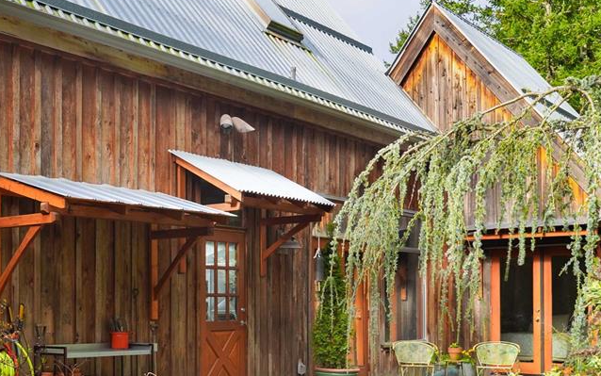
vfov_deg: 26.0
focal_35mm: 49
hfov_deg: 40.5
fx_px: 803
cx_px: 200
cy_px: 292
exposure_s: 1/640
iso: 320
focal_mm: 20
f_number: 4
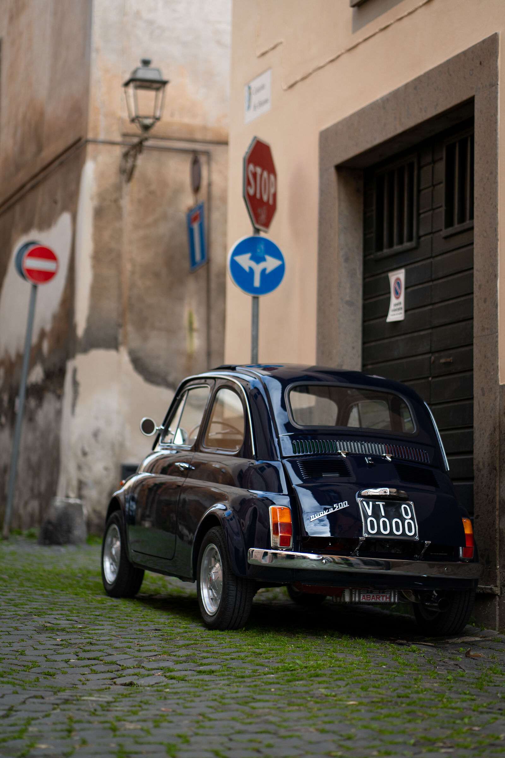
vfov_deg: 23.9
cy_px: 379
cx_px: 252
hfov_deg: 16.1
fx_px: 1788
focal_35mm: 85
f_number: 2
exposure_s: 1/1600
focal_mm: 85
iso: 160
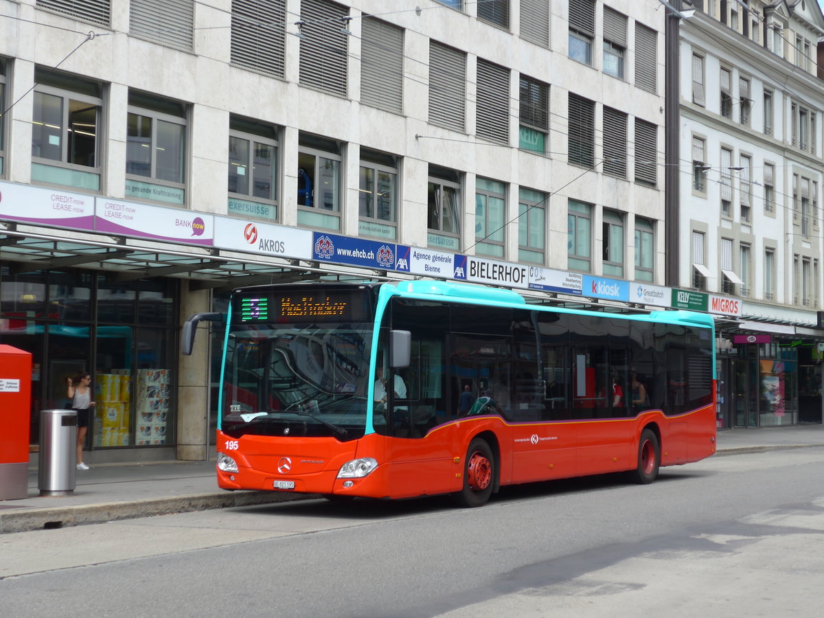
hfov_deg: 31.2
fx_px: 1476
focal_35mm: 62
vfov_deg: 23.7
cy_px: 309
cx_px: 412
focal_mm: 12.7
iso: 80
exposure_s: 1/400
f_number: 3.7
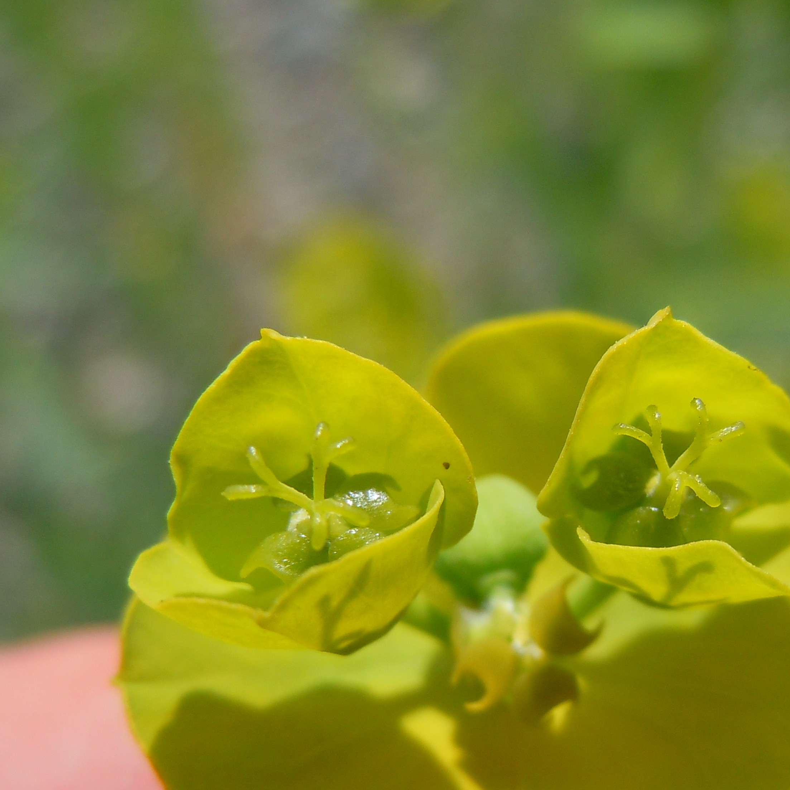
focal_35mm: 52
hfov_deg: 32.6
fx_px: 1343
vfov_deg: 32.3
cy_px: 574
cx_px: 510
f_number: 3.5
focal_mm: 5.4
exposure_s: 1/800
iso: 100
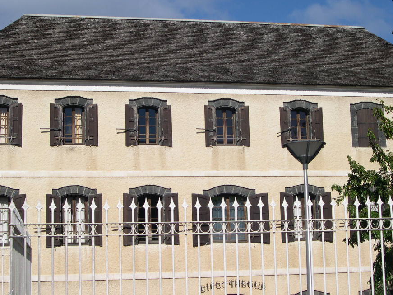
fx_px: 761
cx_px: 194
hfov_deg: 29.0
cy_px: 136
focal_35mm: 67
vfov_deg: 21.9
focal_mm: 12.2
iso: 100
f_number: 9.2
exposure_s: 1/279
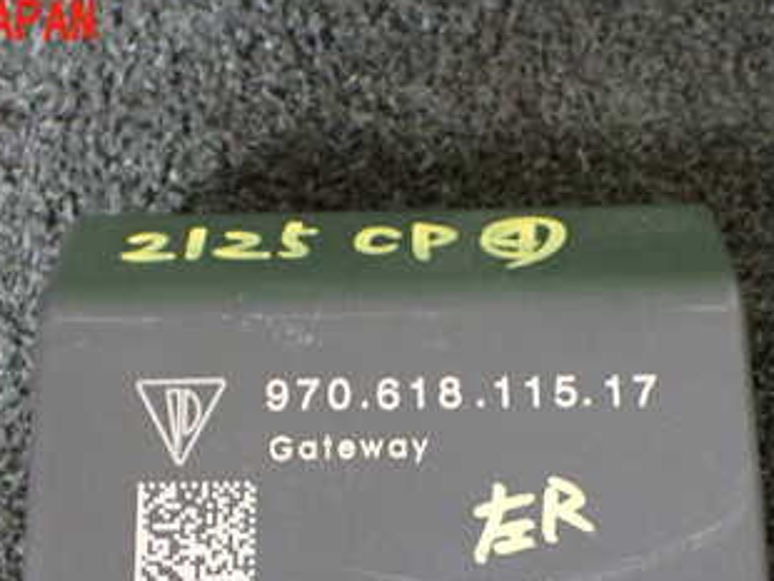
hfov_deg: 33.2
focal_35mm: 58
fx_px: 1298
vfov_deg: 24.3
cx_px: 392
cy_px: 554
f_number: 2.3
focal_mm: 5.4
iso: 800
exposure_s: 1/30
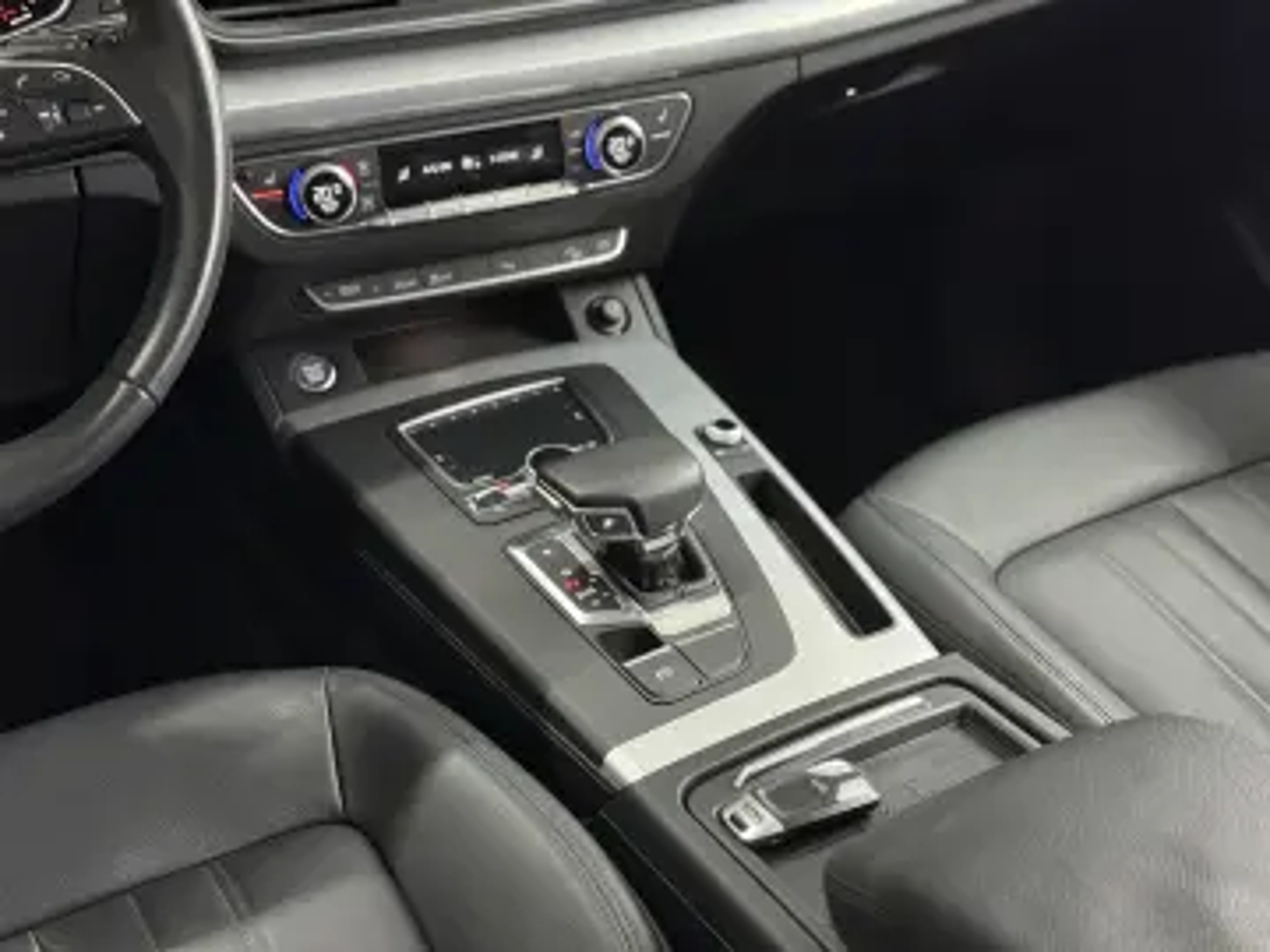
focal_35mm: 48
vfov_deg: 30.3
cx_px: 635
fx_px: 1761
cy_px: 476
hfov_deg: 39.7
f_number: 1.78
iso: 250
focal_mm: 6.76
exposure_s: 1/50
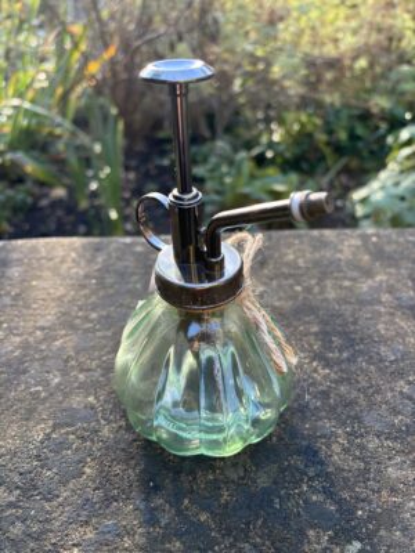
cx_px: 208
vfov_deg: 67.3
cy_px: 276
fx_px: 416
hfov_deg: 53.1
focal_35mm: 26
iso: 100
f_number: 1.6
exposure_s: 1/121
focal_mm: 5.96
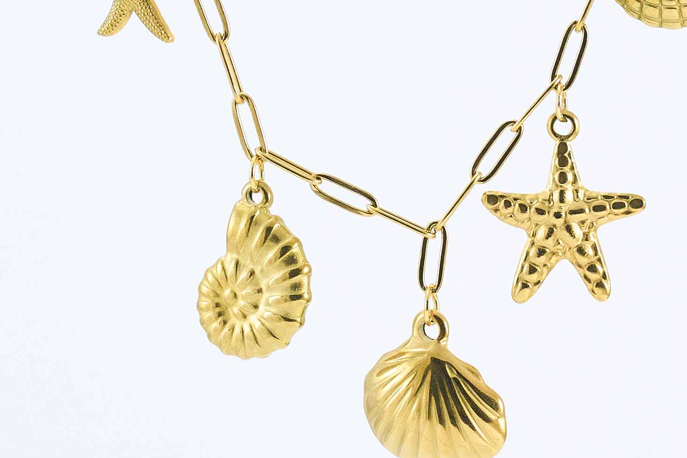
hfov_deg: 4.2
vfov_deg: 2.8
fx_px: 9463
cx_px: 384
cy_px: 75
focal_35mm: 496
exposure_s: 1/100
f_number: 7.1
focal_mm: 105
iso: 320
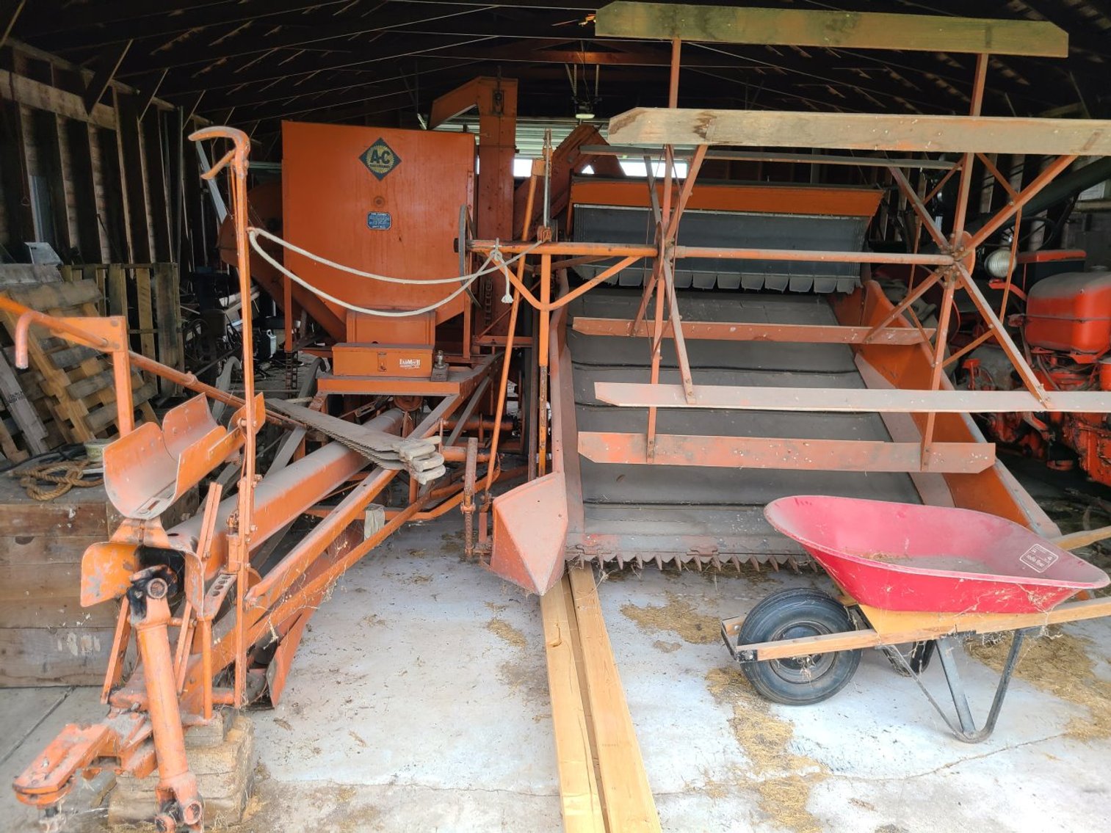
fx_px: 835
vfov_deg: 53.1
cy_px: 416
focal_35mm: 26
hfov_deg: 67.3
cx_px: 556
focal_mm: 5.4
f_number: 1.8
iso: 40
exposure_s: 1/168
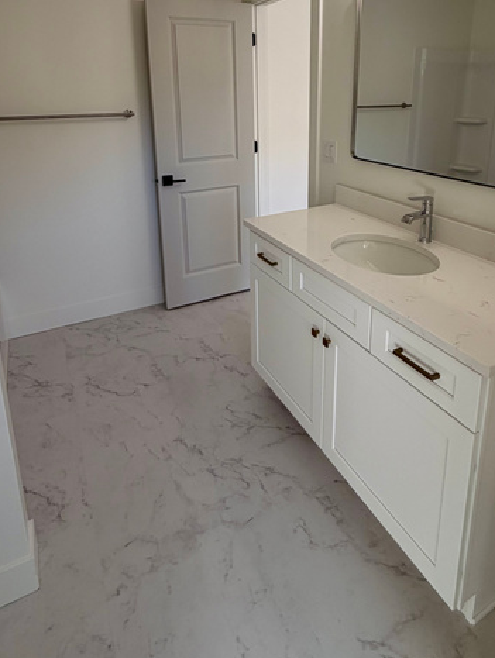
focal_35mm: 23
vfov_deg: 70.5
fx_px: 438
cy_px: 192
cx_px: 257
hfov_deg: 58.9
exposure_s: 1/120
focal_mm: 2.22
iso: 64
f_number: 2.2
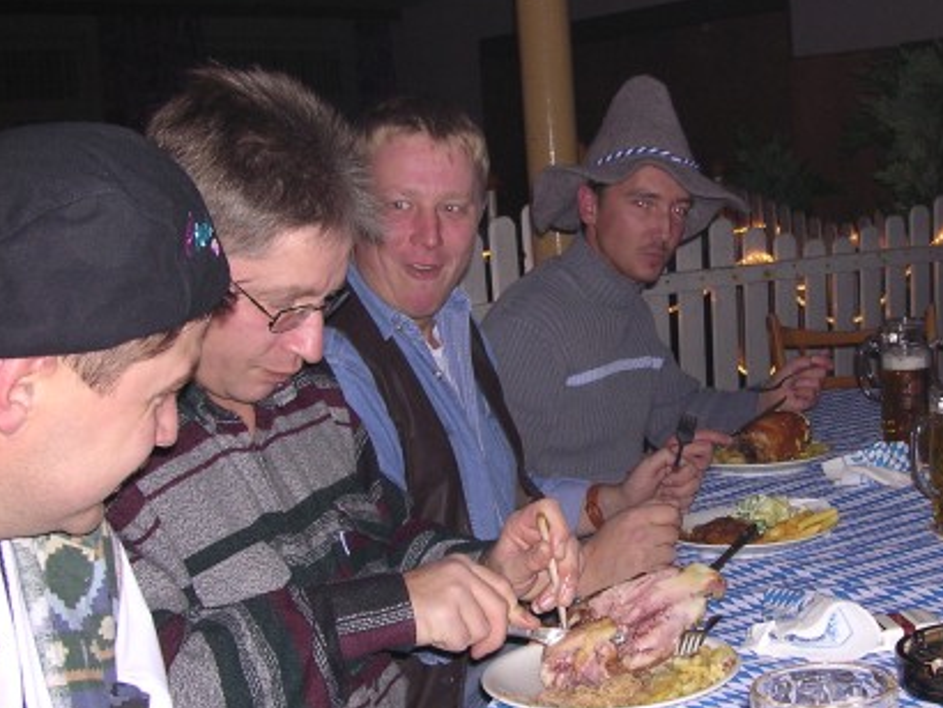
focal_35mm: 53
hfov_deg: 35.9
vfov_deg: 27.5
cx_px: 612
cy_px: 371
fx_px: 1445
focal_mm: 5.8
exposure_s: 1/60.1
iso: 140
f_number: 2.8
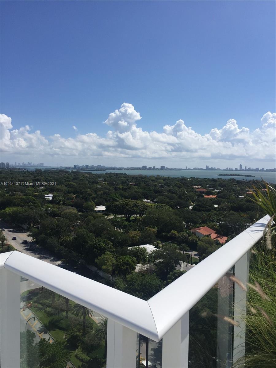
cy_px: 184
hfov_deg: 48.2
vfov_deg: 61.7
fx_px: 308
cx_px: 138
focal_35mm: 29
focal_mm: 4.15
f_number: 2.2
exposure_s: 1/4950
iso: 32
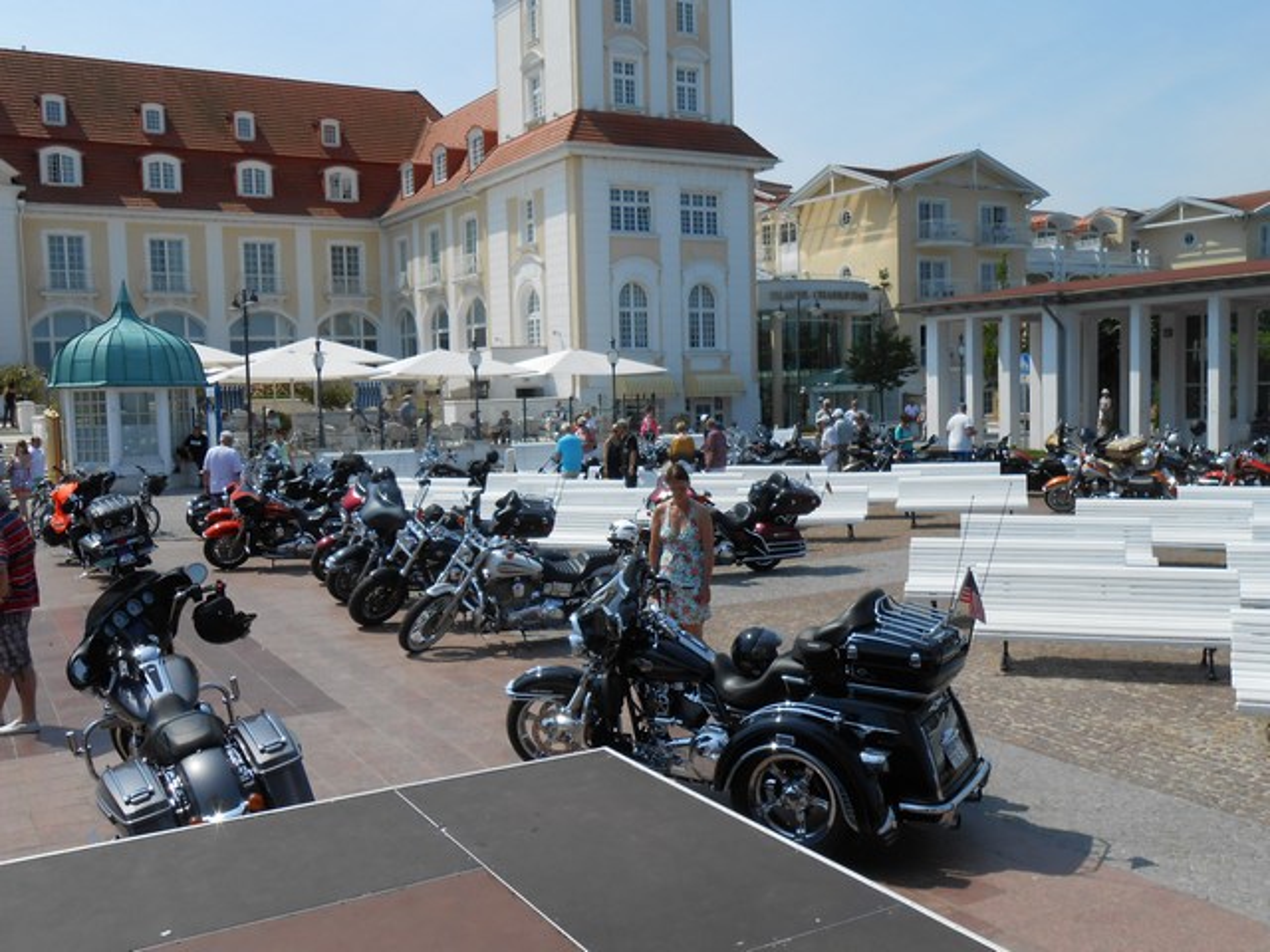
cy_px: 476
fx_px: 1247
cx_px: 635
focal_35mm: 34
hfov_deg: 54.0
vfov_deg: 41.8
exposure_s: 1/1000
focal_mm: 6
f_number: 3.9
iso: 80
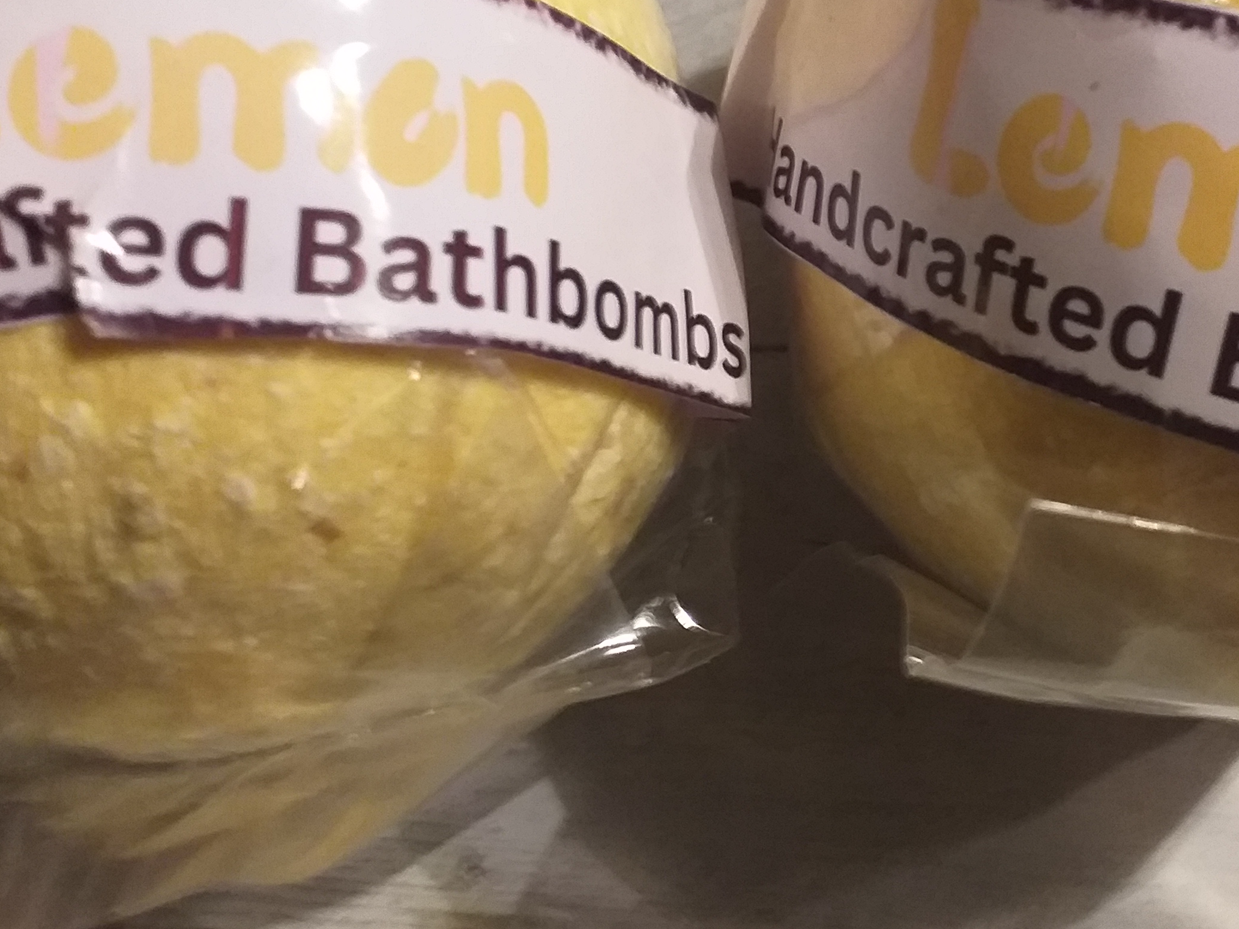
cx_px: 758
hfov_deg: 35.4
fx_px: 1933
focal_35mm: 54
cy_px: 271
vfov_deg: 26.8
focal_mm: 3.6
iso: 200
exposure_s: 1/25
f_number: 1.9
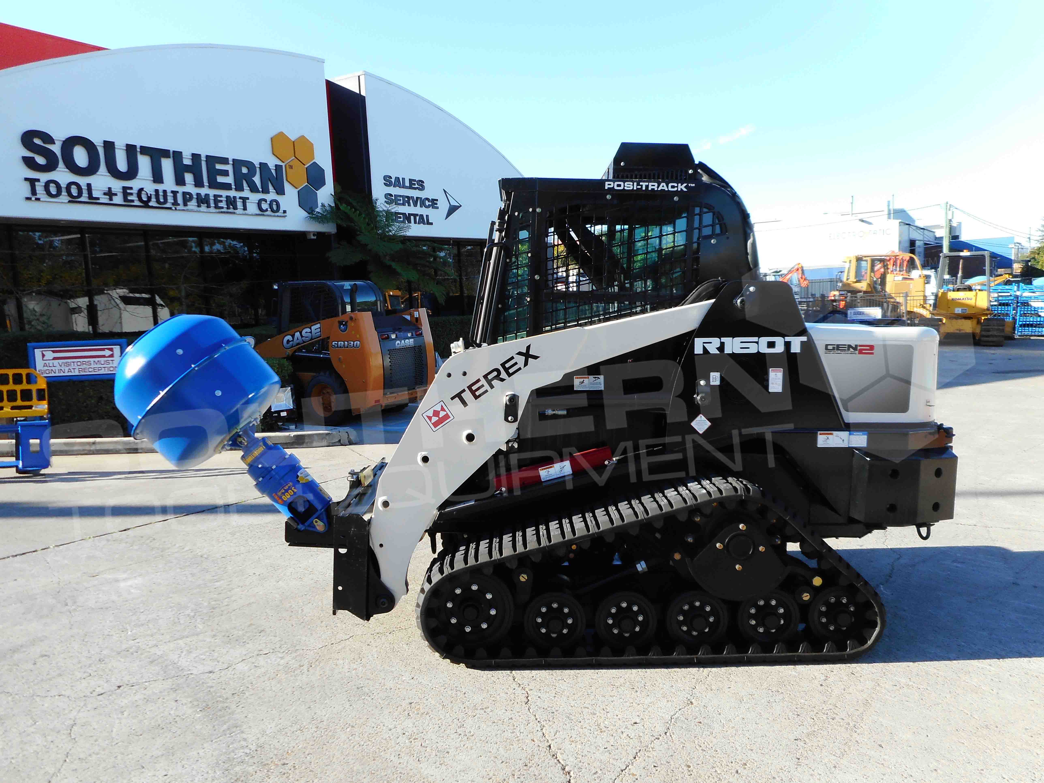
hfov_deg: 69.4
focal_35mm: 25
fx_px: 754
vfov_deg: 54.9
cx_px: 522
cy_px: 392
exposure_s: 1/200
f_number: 3.7
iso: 80
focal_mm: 4.5
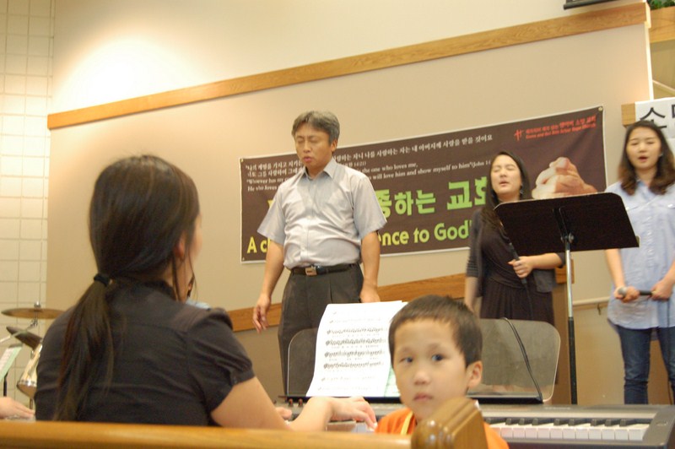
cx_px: 338
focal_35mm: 48
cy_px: 224
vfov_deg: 28.0
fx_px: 899
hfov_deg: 41.1
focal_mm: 32
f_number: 4.5
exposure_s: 1/10
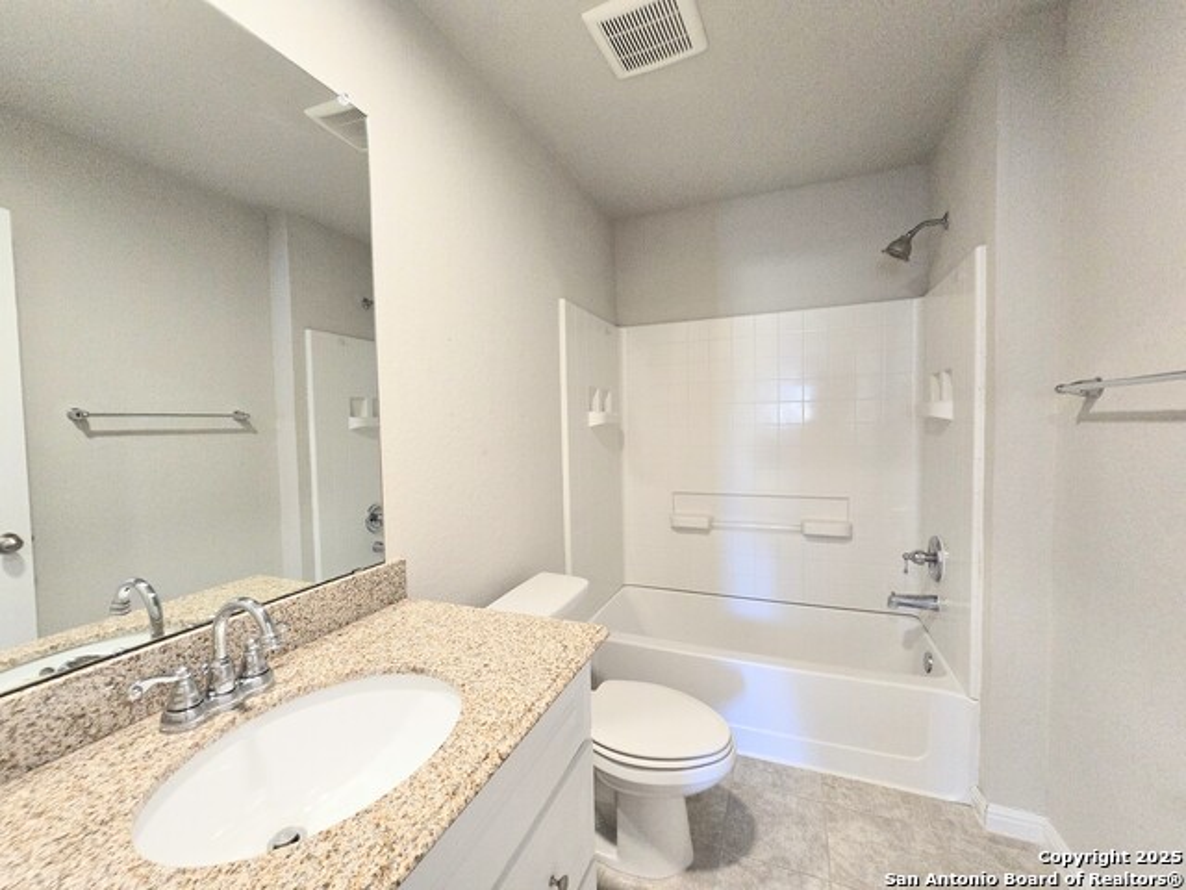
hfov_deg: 106.2
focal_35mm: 13
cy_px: 445
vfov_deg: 89.9
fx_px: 445
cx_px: 593
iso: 500
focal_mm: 2.2
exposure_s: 1/60
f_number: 2.2
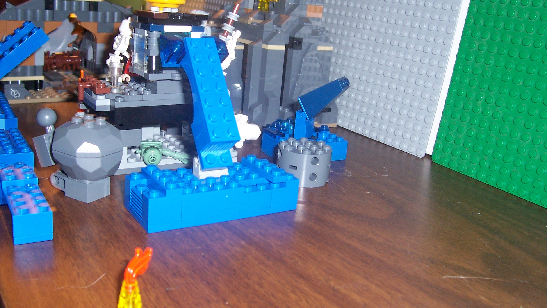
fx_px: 551
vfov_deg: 31.1
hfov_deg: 52.8
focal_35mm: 38
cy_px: 117
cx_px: 267
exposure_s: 1/60
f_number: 2.7
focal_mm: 5.6
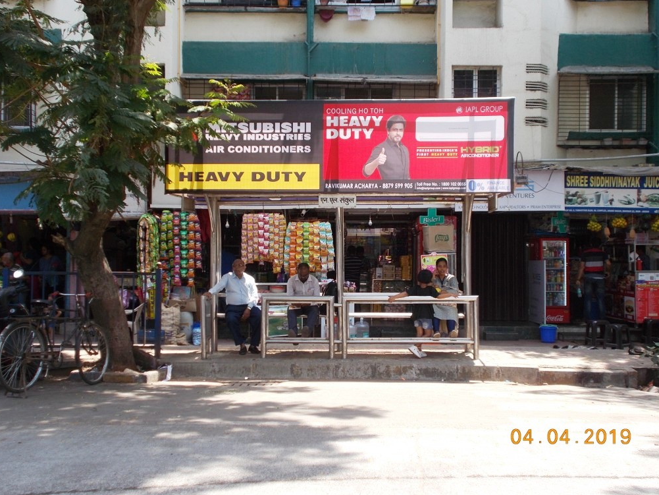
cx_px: 329
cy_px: 243
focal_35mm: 45
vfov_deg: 32.2
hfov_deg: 42.1
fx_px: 857
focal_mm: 7.9
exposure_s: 1/100
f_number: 4.2
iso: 80
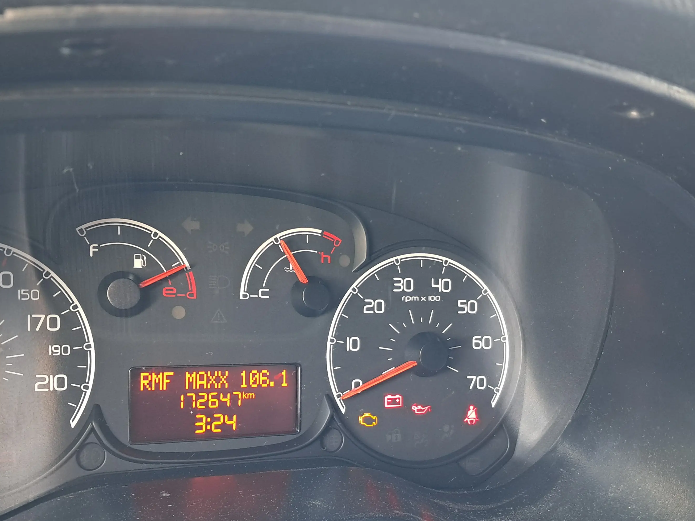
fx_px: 783
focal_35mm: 39
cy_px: 339
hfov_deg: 47.8
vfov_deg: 36.5
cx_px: 323
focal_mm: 4
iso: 400
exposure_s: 1/50
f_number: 1.8
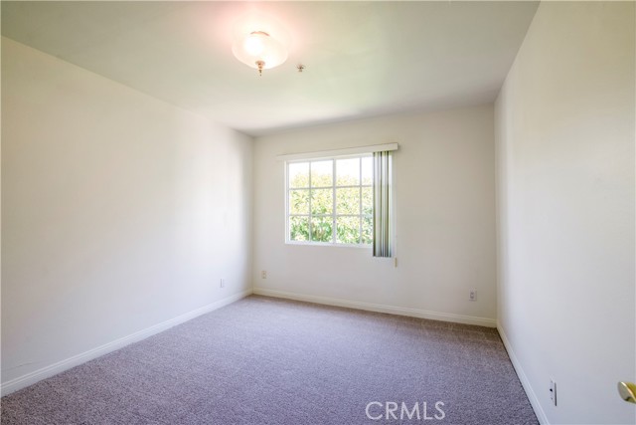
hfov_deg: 100.4
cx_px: 318
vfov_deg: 77.4
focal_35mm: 15
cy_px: 212
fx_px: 265
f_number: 5.6
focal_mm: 15
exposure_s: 1/30
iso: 400
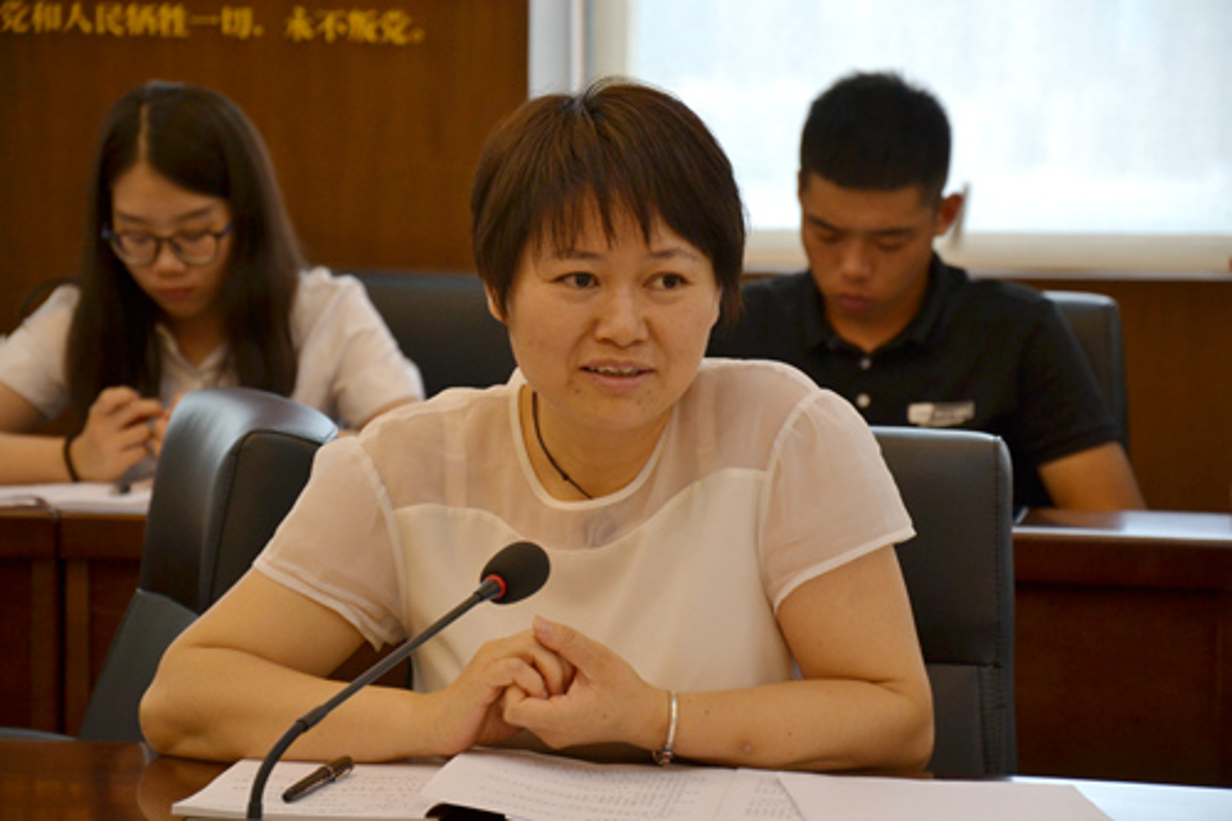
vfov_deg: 8.7
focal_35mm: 158
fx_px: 5388
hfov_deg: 13.0
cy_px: 410
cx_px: 616
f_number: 5.6
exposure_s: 1/50
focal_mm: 105
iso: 800
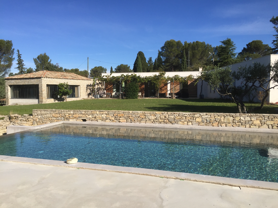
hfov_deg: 61.7
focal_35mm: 29
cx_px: 139
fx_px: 233
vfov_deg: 48.2
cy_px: 104
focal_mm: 4.15
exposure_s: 1/2083
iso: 32
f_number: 2.2
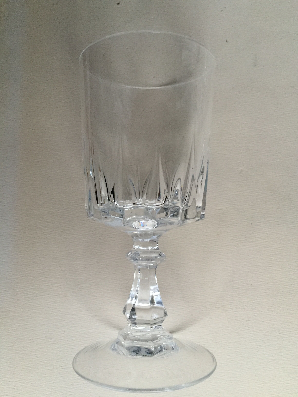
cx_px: 149
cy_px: 198
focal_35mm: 29
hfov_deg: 48.2
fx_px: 333
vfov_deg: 61.7
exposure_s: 1/30
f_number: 2.2
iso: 160
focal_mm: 4.15
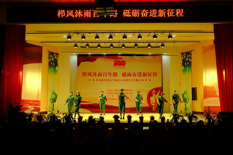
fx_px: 227
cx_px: 116
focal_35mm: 35
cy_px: 78
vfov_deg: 37.9
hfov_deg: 54.4
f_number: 8
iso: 2000
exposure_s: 1/50
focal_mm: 23
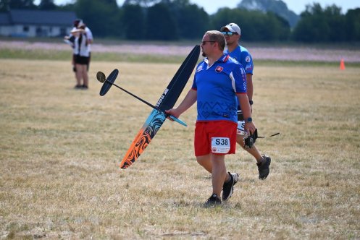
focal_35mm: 300
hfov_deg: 6.9
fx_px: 3002
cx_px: 180
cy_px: 120
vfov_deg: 4.6
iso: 640
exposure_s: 1/2500
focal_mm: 300
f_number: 6.3
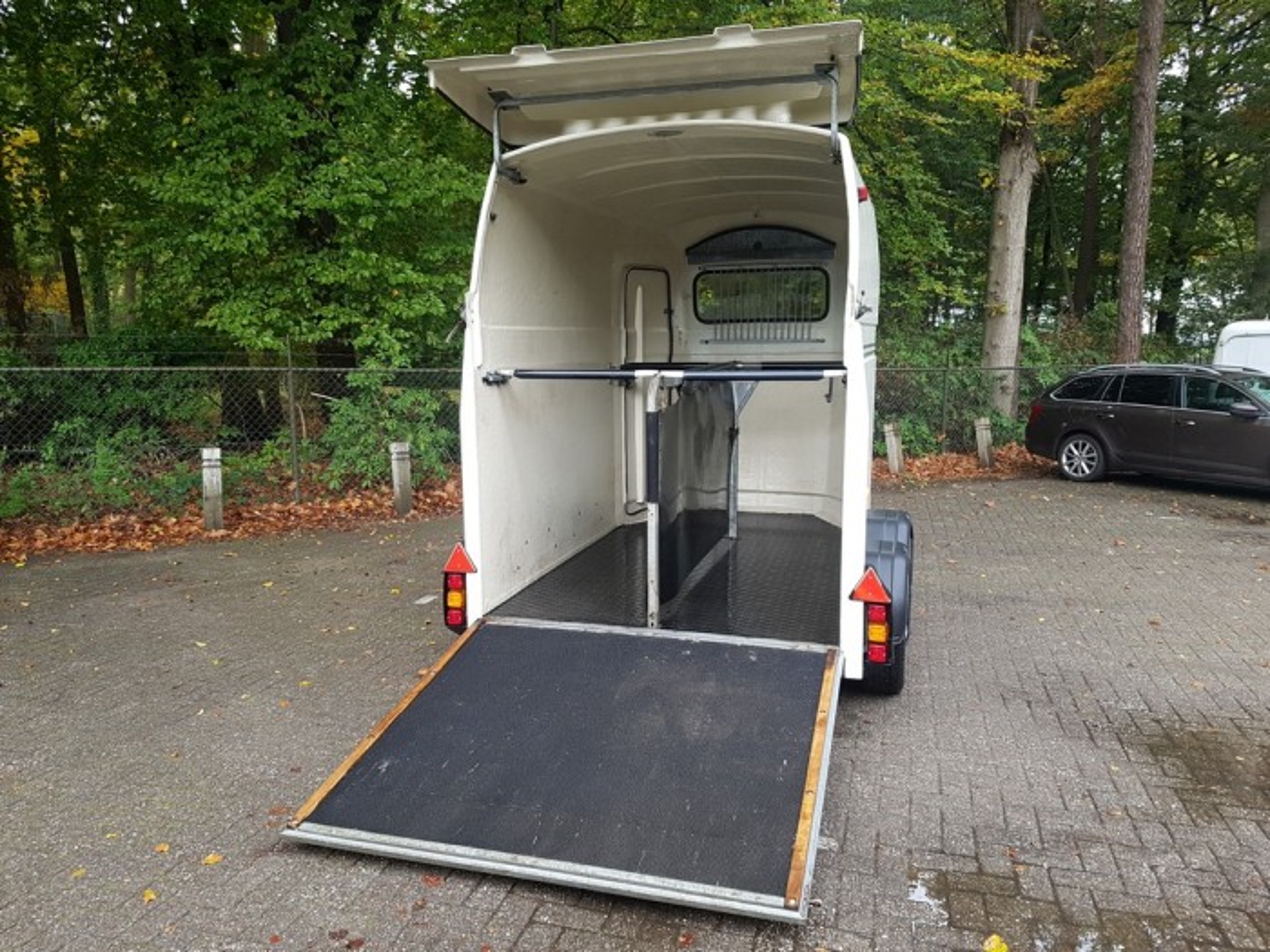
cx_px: 635
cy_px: 476
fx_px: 954
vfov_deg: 53.1
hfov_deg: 67.3
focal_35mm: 26
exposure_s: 1/100
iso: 80
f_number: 1.7
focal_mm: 4.2
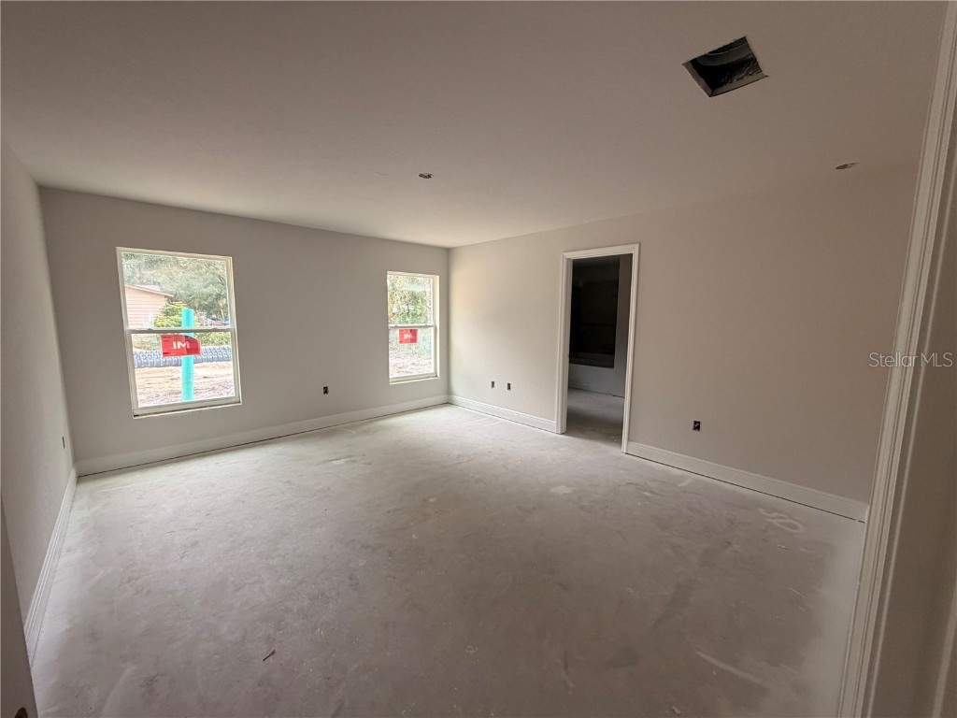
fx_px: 387
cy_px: 359
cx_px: 478
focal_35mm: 14
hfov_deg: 102.1
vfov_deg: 85.7
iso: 200
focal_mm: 2.22
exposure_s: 1/121
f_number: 2.2
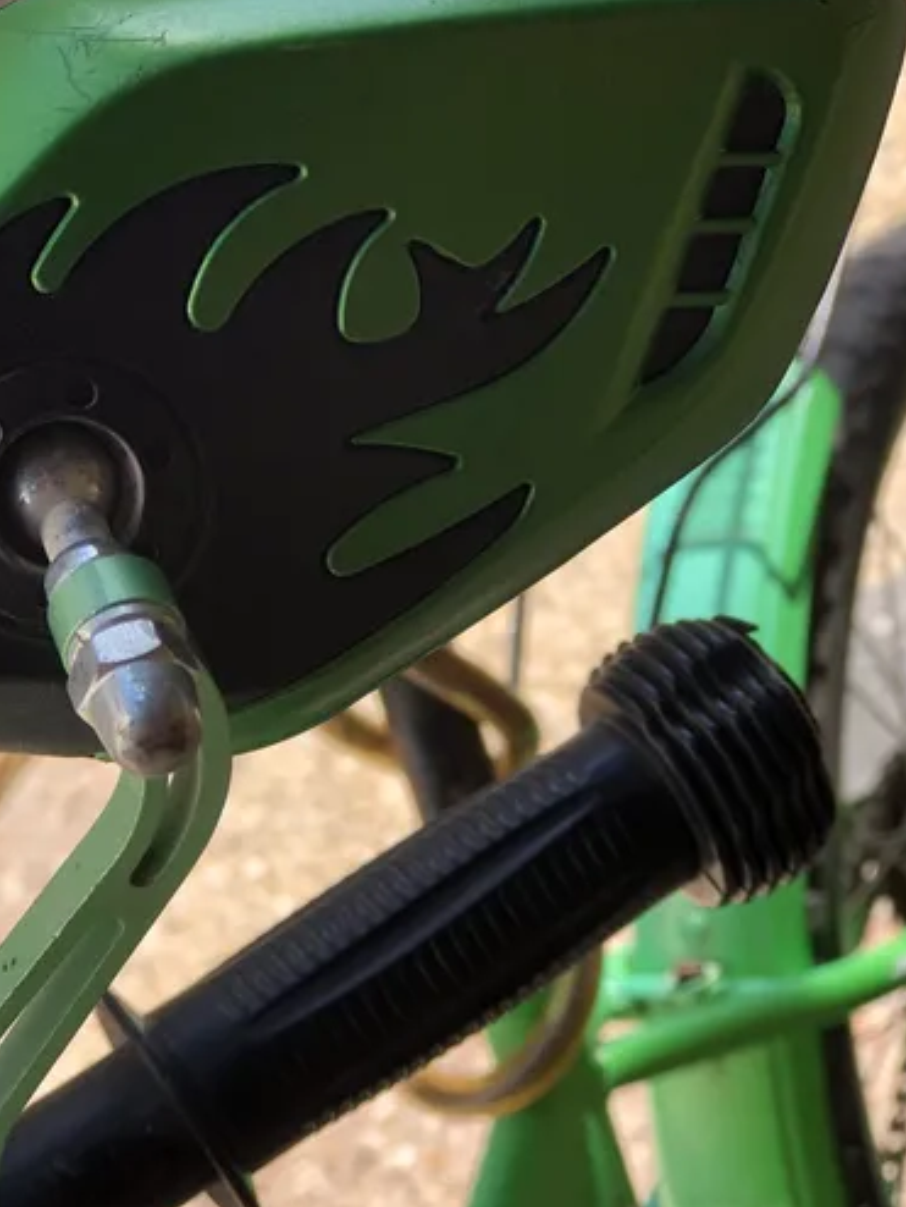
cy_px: 633
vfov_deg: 23.5
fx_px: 2894
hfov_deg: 17.8
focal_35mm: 83
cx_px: 325
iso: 20
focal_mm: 6.6
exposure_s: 1/209
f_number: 2.8
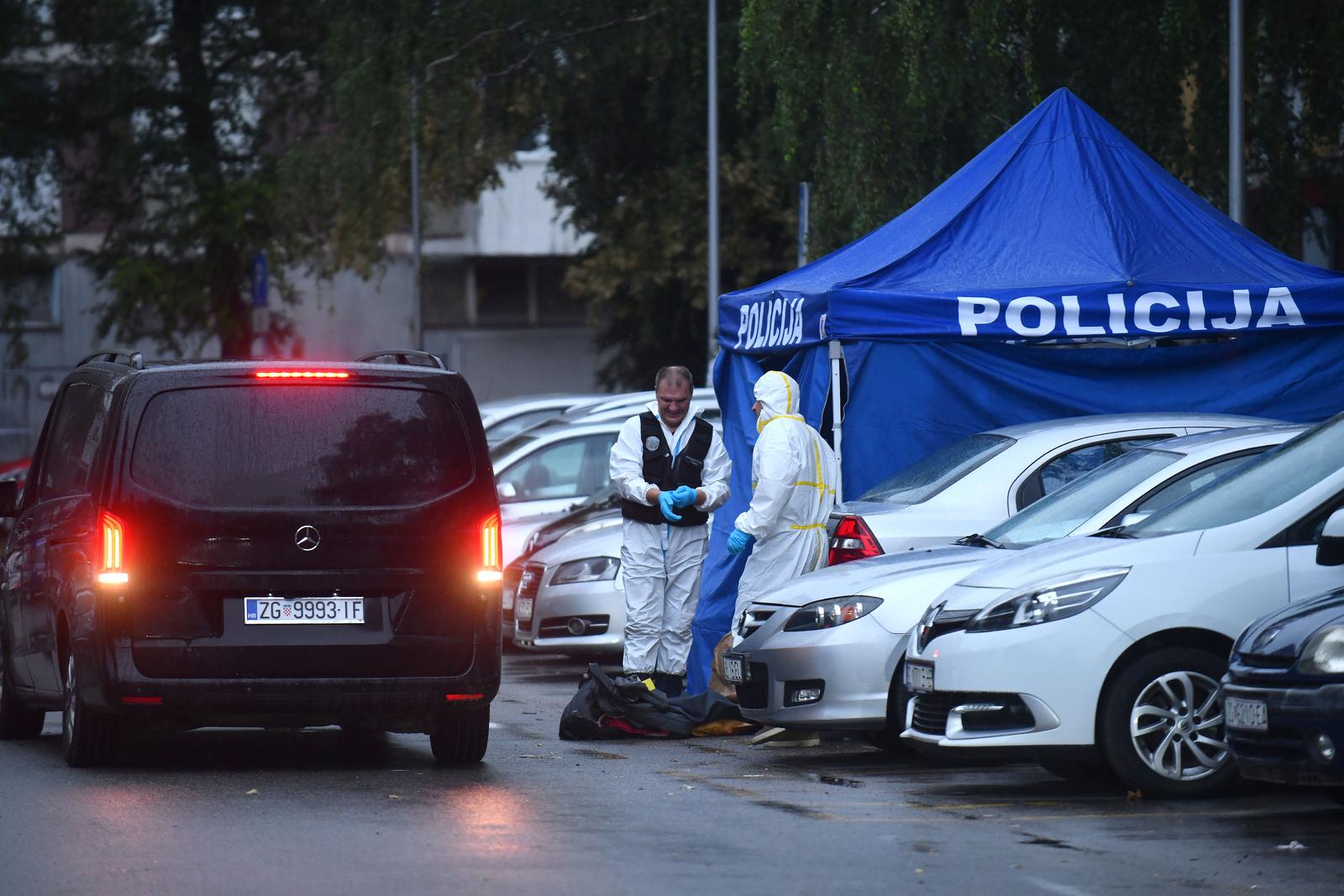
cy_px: 448
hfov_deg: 10.3
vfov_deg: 6.9
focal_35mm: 200
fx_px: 7467
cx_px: 672
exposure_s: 1/500
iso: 800
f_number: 2.8
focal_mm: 200
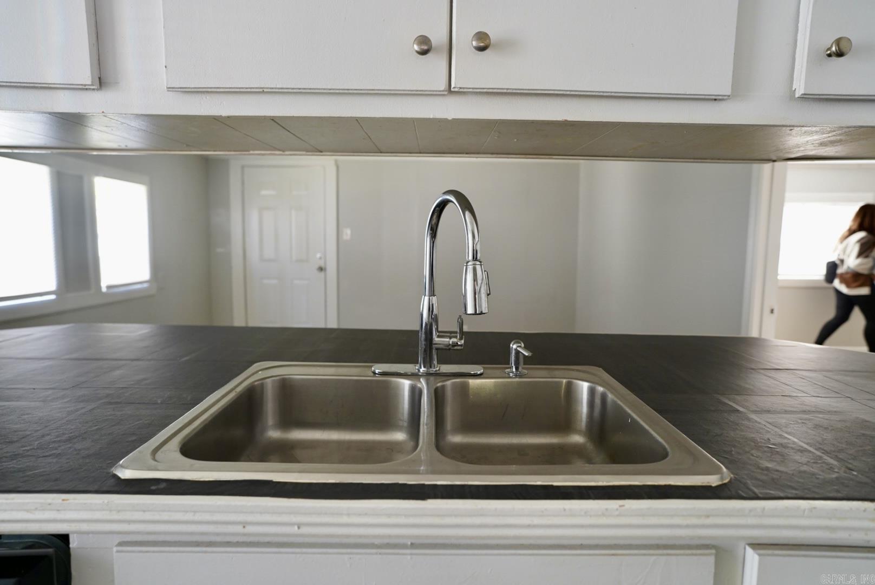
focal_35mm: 20
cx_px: 438
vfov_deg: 62.0
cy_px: 292
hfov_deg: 83.9
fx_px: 486
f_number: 2.8
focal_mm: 20
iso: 1600
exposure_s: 1/160
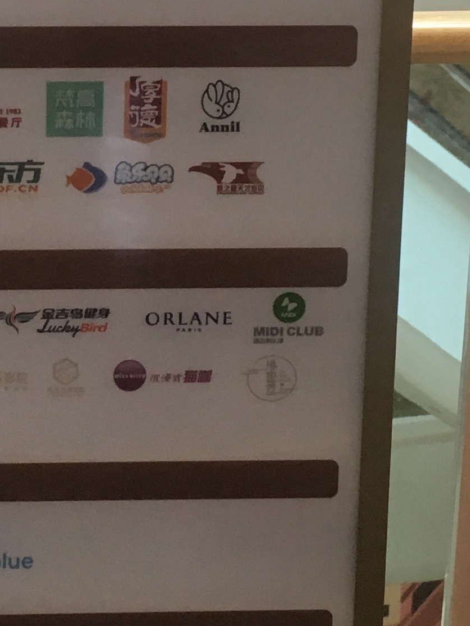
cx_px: -24
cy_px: 120
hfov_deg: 13.8
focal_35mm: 105
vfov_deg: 18.5
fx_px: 1902
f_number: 2.2
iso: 50
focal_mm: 4.15
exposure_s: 1/33
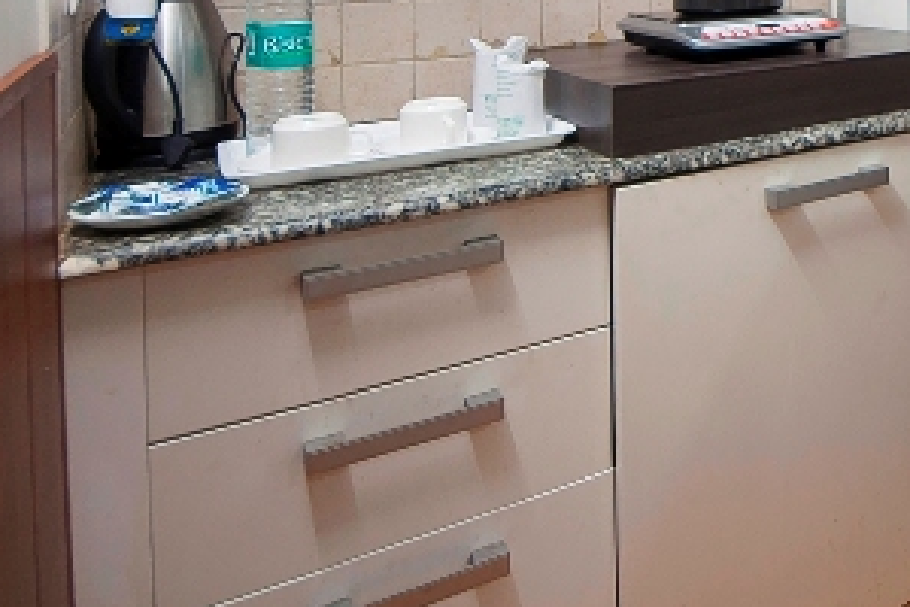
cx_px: 972
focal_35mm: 36
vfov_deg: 32.4
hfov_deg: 43.2
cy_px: -71
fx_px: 900
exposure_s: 1/8
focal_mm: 9.5
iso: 250
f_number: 4.8
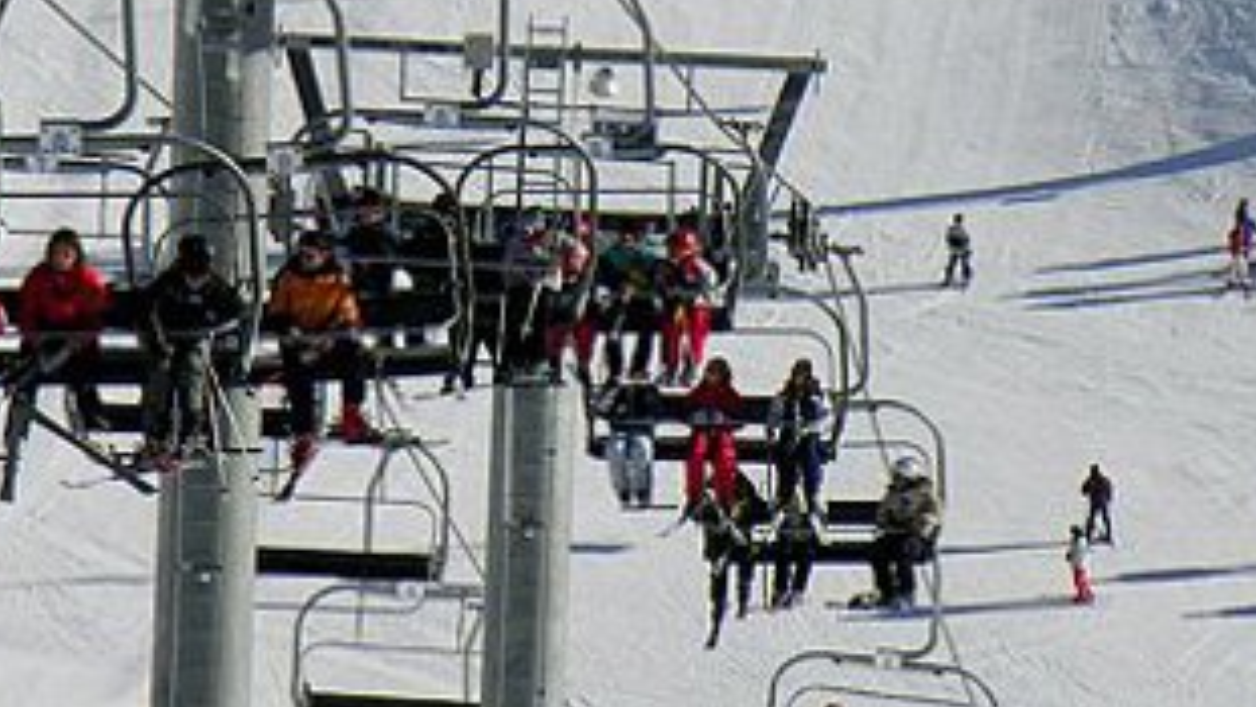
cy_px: 16
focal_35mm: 818
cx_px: 497
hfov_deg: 2.6
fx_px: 27245
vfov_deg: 1.5
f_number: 7.2
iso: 50
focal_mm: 86
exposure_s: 1/244
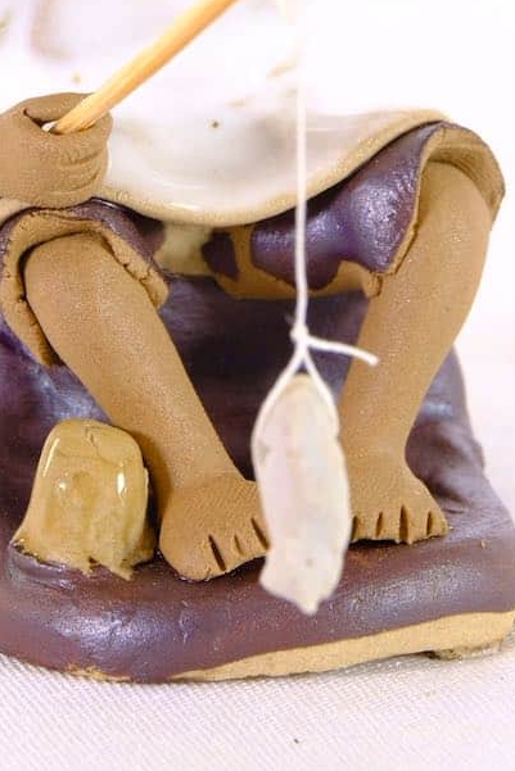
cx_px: 239
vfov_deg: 3.2
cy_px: 15
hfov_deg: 2.1
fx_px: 14025
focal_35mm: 654
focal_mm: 204.6
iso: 800
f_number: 11
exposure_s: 1/25
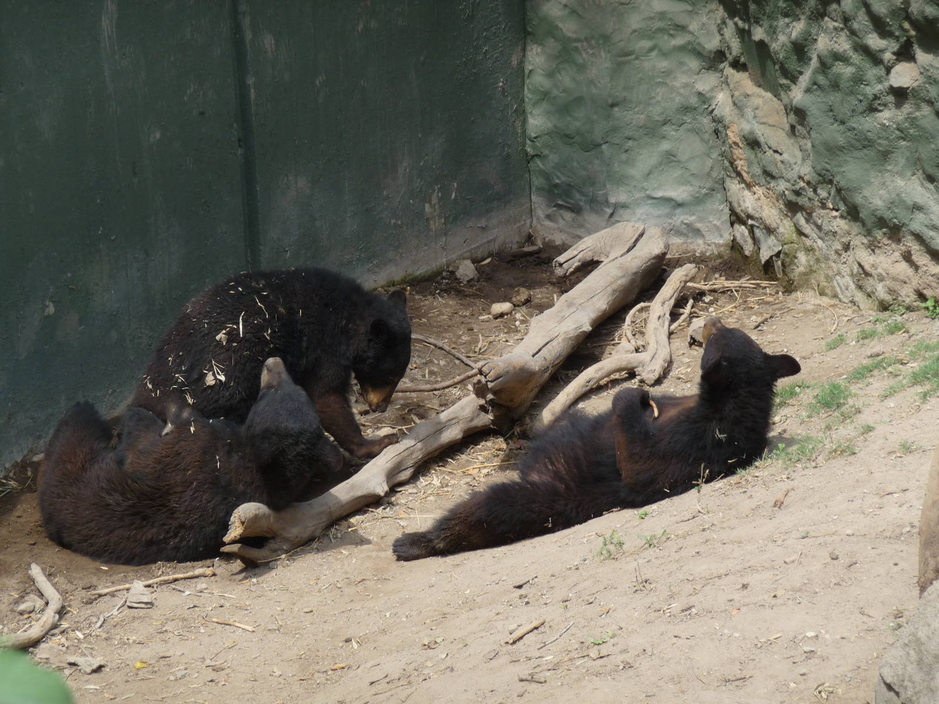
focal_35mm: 189
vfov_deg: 7.9
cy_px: 352
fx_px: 5127
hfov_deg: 10.5
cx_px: 470
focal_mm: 32.3
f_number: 4.8
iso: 100
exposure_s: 1/250
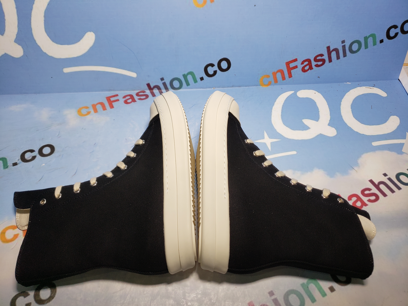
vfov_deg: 53.1
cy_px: 153
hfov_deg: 67.3
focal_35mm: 26
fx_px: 306
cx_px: 204
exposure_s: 1/483
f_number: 1.5
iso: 50
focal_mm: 4.3
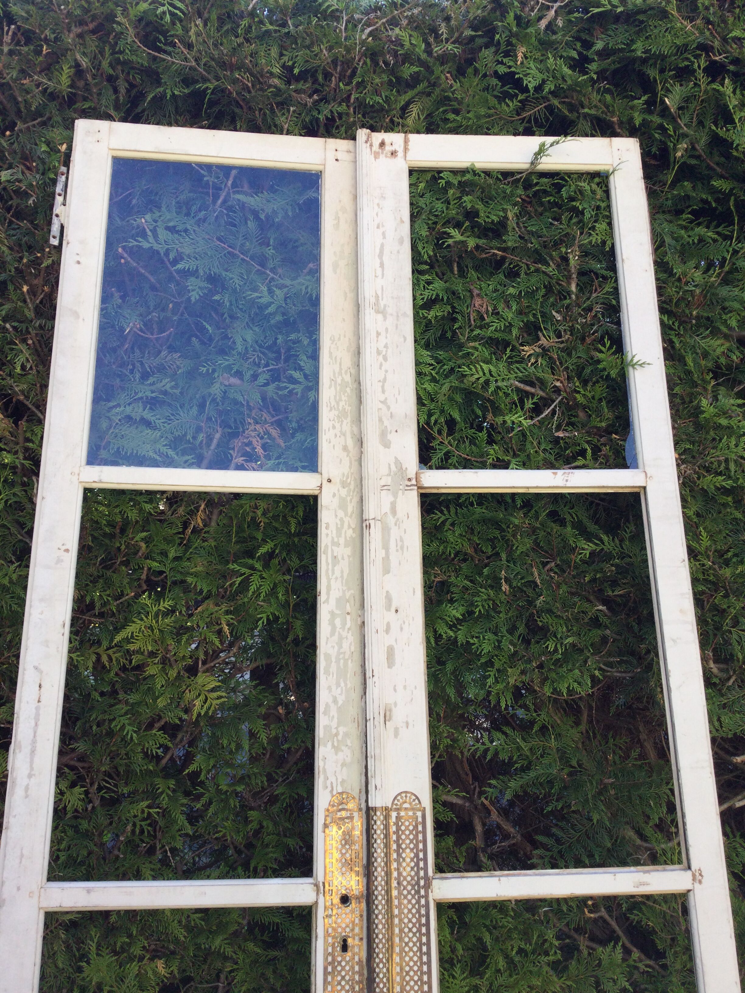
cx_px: 372
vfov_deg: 58.4
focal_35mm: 31
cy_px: 496
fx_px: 890
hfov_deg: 45.4
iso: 25
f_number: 2.4
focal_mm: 3.3
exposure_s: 1/225
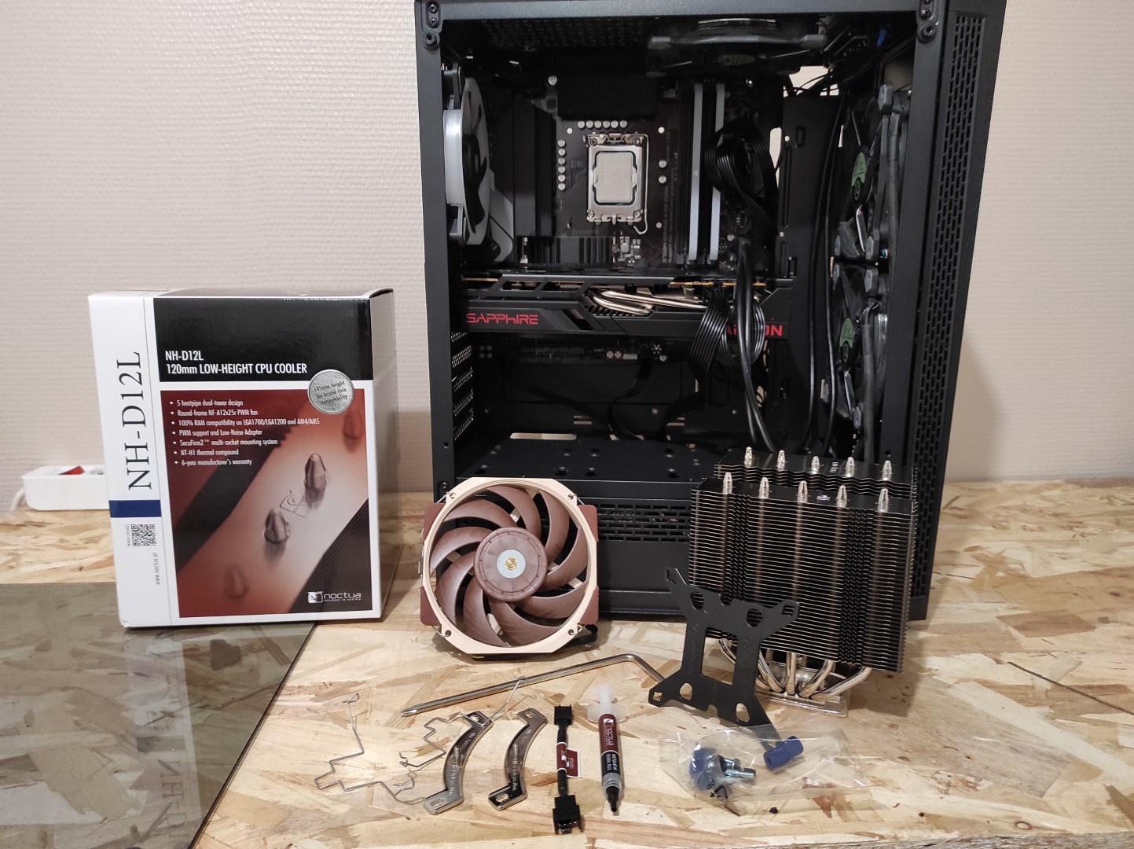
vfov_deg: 54.8
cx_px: 567
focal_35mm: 25
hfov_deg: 69.4
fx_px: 818
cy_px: 424
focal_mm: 5.43
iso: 1285
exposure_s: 1/33
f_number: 1.89
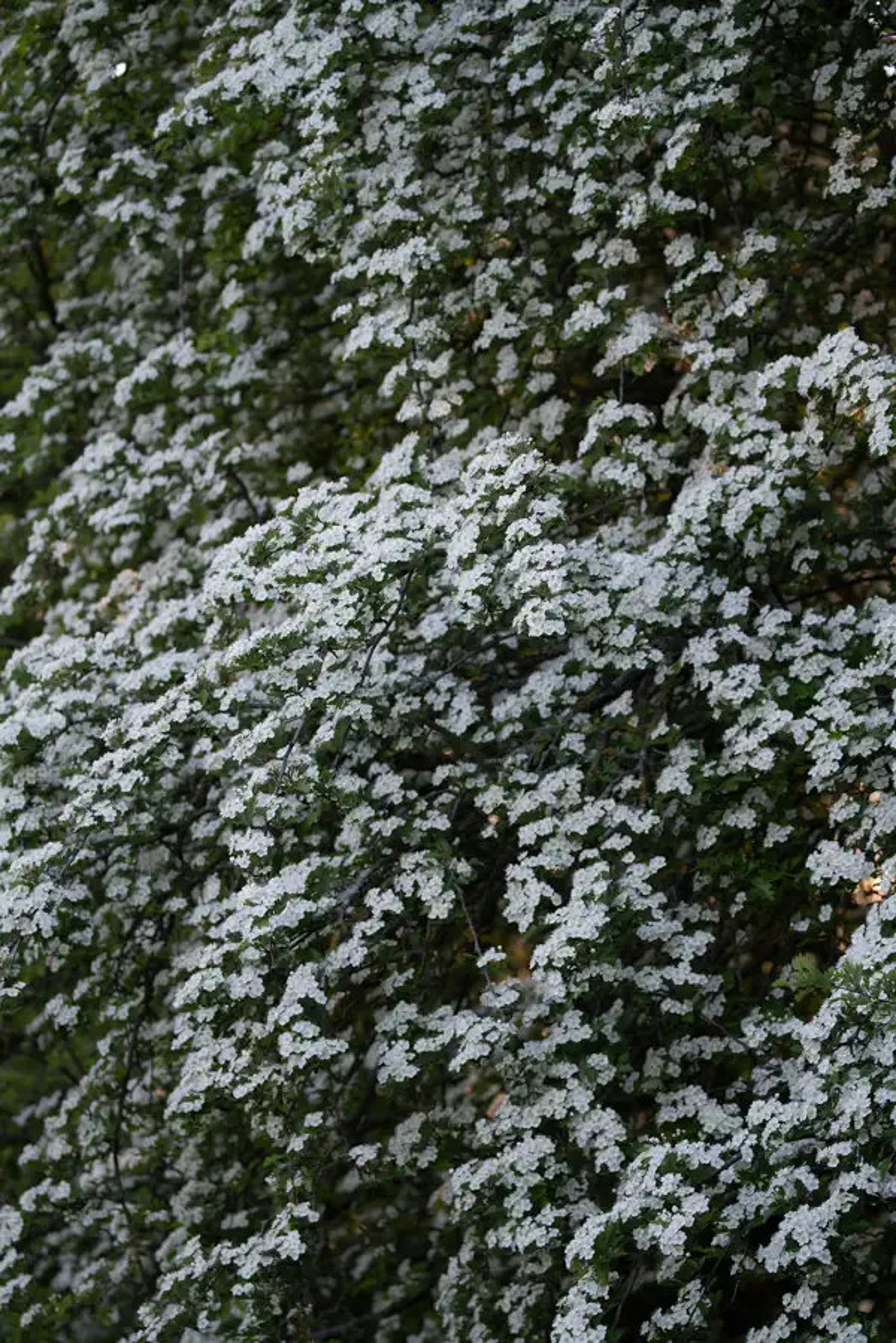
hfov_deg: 9.7
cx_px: 448
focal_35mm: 142
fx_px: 5297
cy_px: 672
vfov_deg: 14.4
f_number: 4.5
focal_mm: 142
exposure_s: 1/320
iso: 400
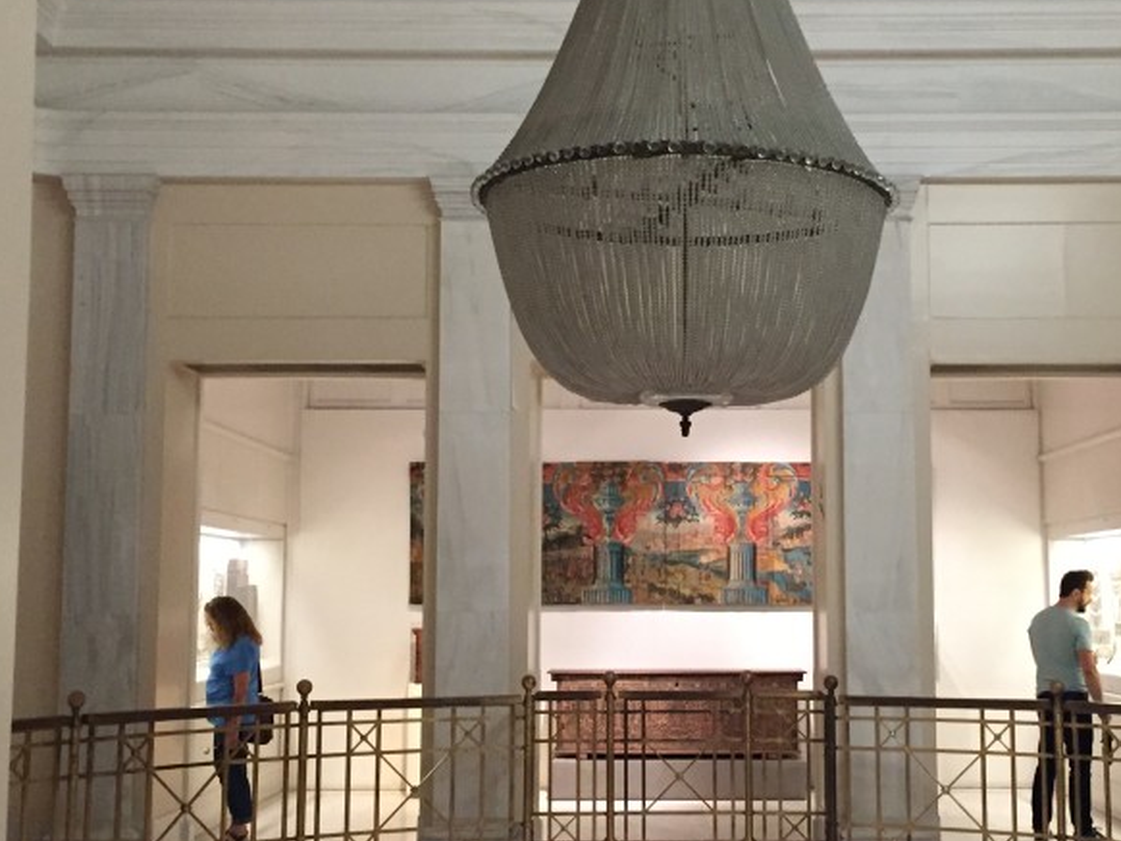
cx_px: 668
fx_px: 1652
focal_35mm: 51
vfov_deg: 28.6
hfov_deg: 37.3
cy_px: 437
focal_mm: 4.15
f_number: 2.2
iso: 250
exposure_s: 1/15
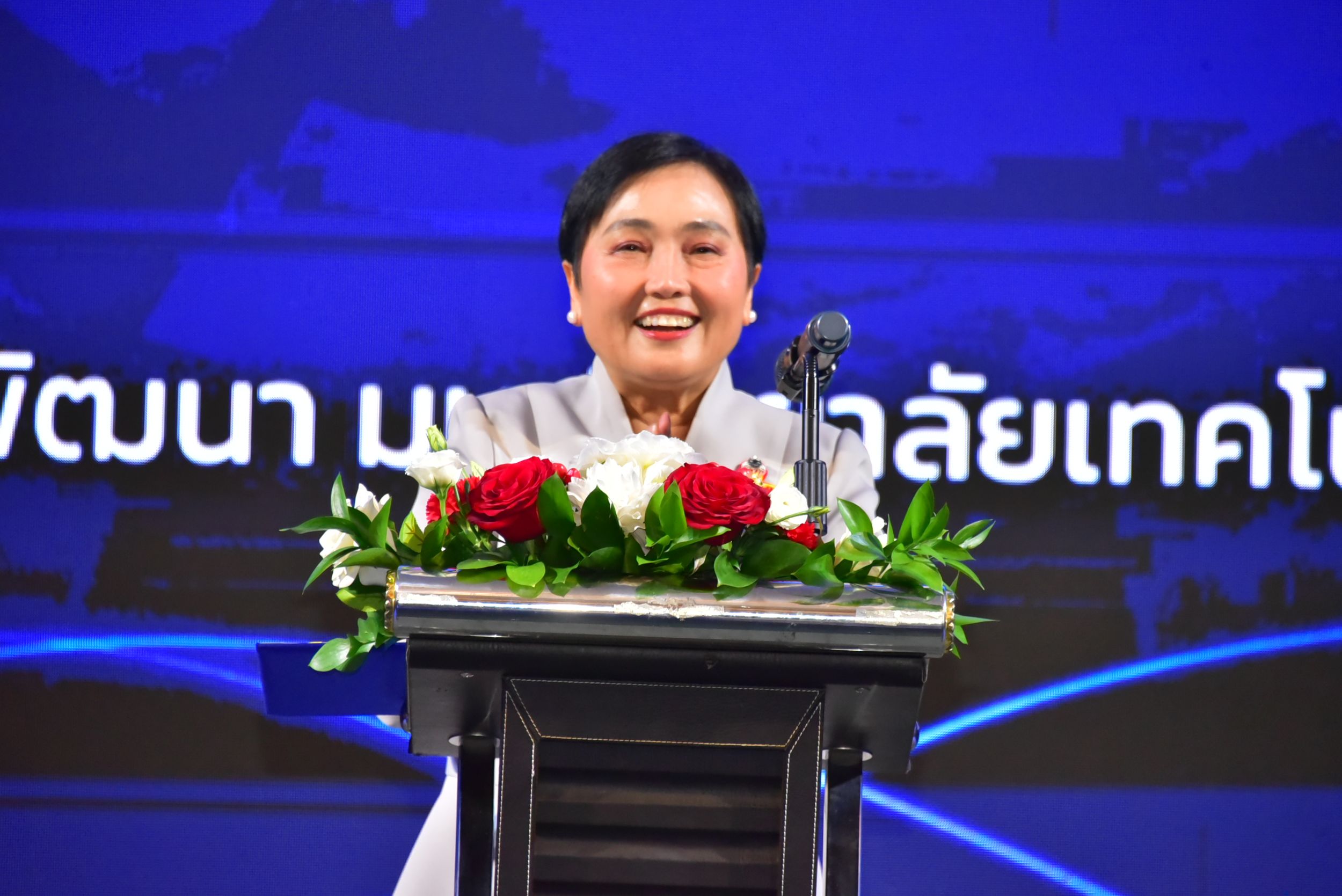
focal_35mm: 300
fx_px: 11187
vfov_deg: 4.6
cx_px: 671
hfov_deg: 6.9
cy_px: 448
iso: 6400
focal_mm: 300
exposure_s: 1/200
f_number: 6.3
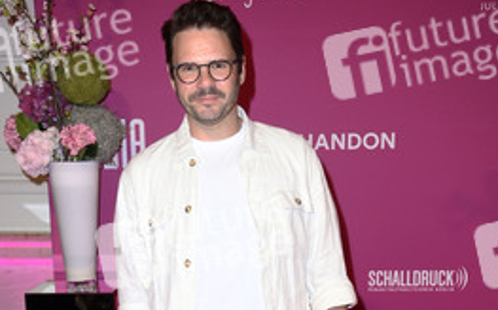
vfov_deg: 20.0
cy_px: 338
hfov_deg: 33.0
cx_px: 248
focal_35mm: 62
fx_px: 841
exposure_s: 1/250
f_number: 5.6
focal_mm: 40
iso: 1600
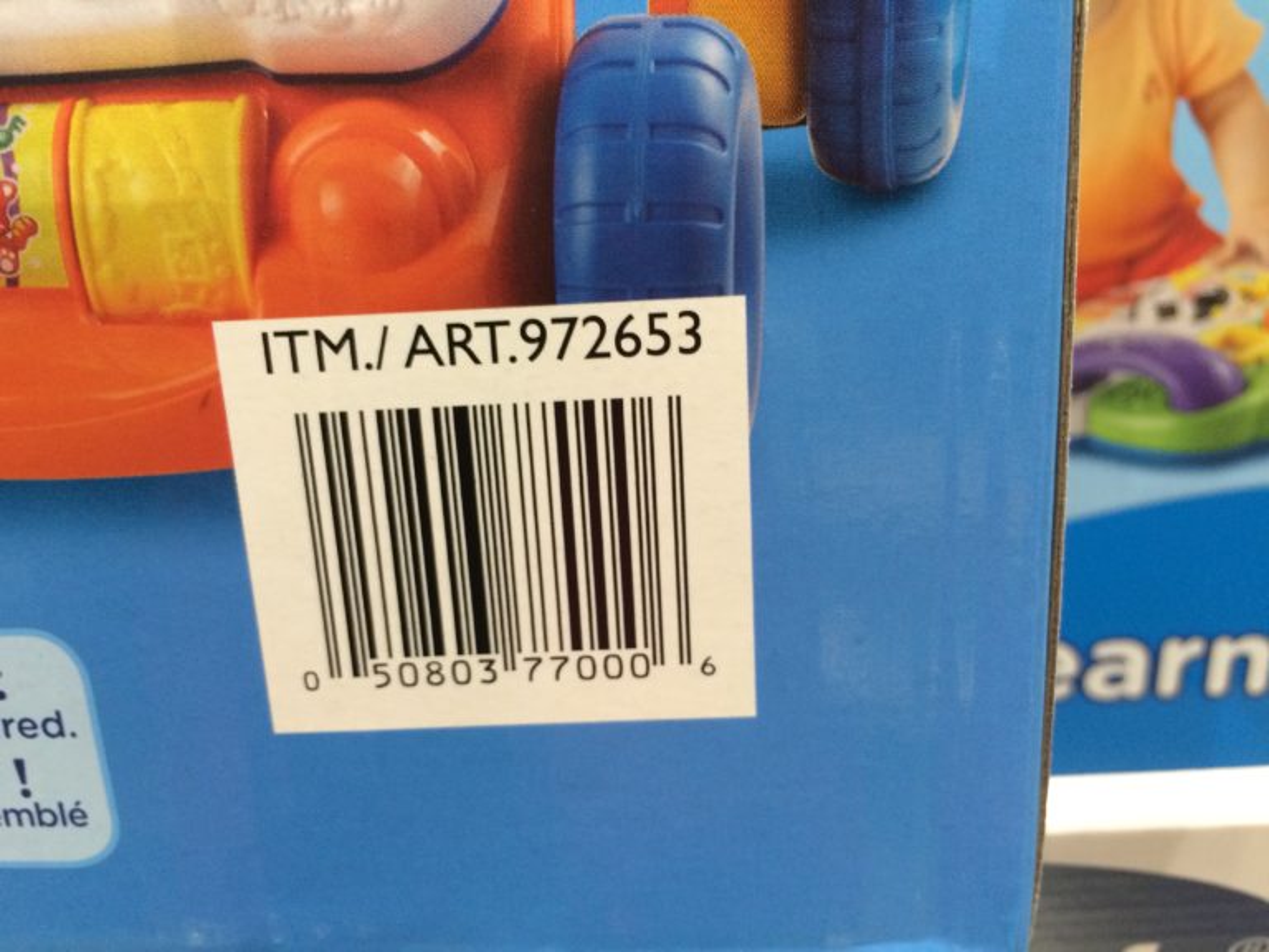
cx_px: 634
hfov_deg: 61.7
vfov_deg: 48.2
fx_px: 1063
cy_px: 476
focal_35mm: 29
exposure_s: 1/30
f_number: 2.2
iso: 160
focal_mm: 4.15
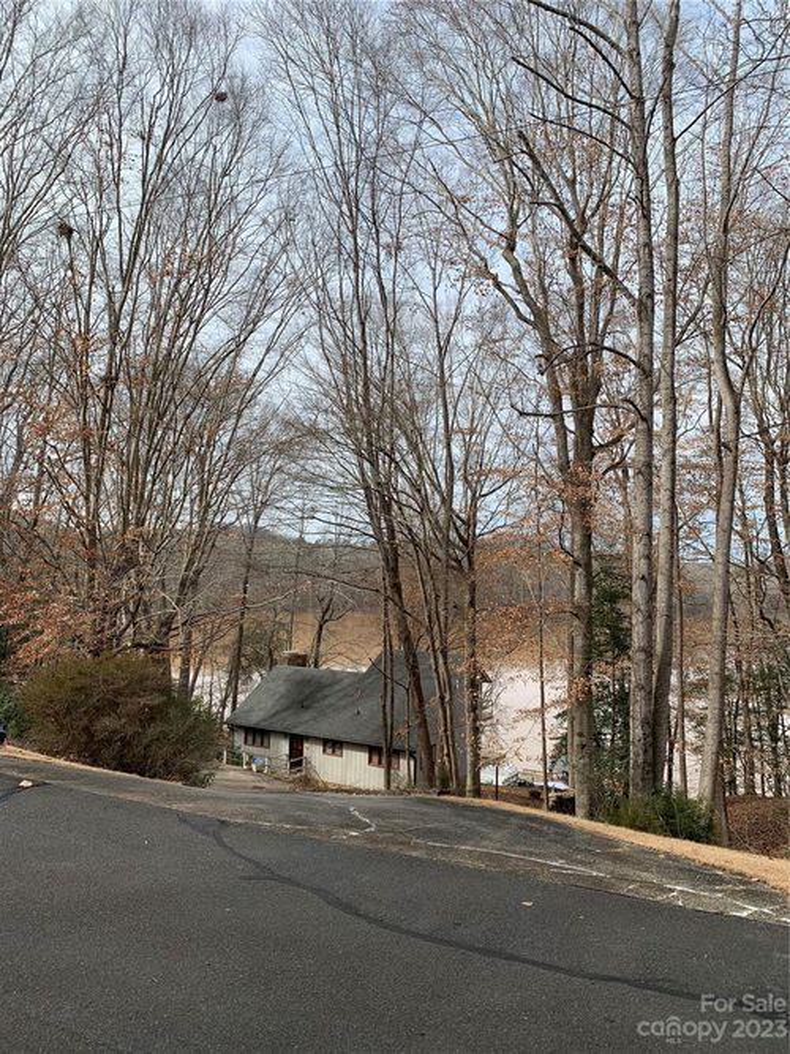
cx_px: 395
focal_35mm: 26
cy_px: 527
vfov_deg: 67.3
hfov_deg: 53.0
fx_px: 791
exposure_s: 1/1468
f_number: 1.8
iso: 25
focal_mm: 4.25
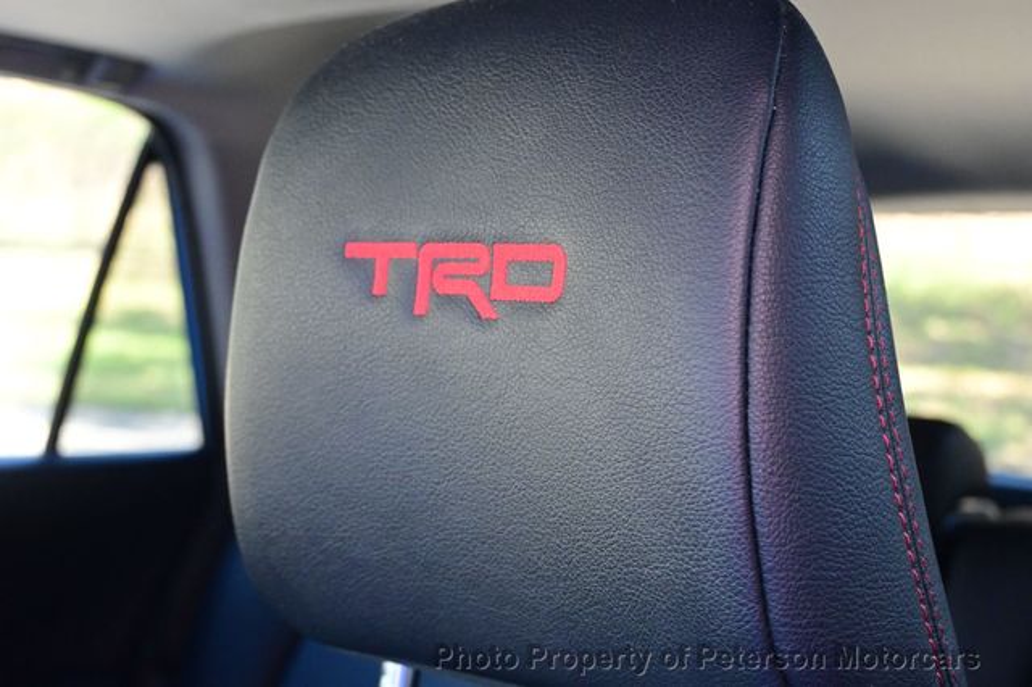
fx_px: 1418
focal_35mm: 50
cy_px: 344
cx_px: 516
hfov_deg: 40.0
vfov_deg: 27.2
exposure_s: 1/50
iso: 2000
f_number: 5
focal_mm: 33
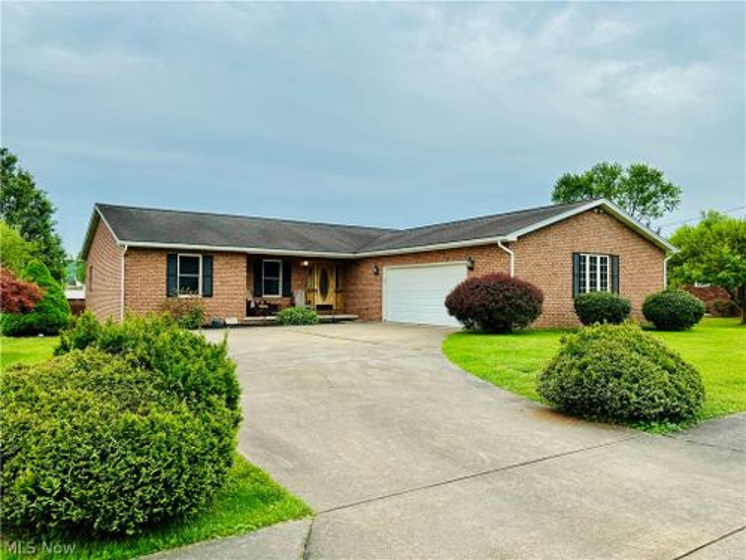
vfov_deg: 53.1
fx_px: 560
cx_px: 373
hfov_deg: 67.3
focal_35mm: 26
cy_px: 280
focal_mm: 5.96
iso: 50
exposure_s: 1/1263
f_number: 1.6
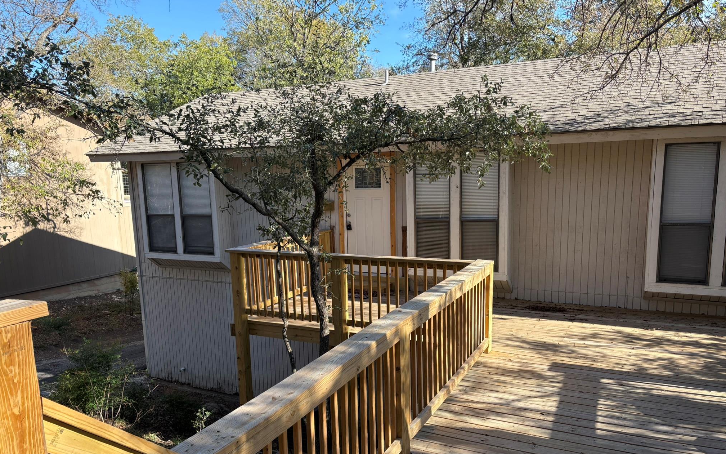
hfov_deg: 66.5
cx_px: 362
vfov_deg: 44.4
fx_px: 554
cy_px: 264
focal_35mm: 28
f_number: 1.6
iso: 64
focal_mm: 5.96
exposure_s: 1/973
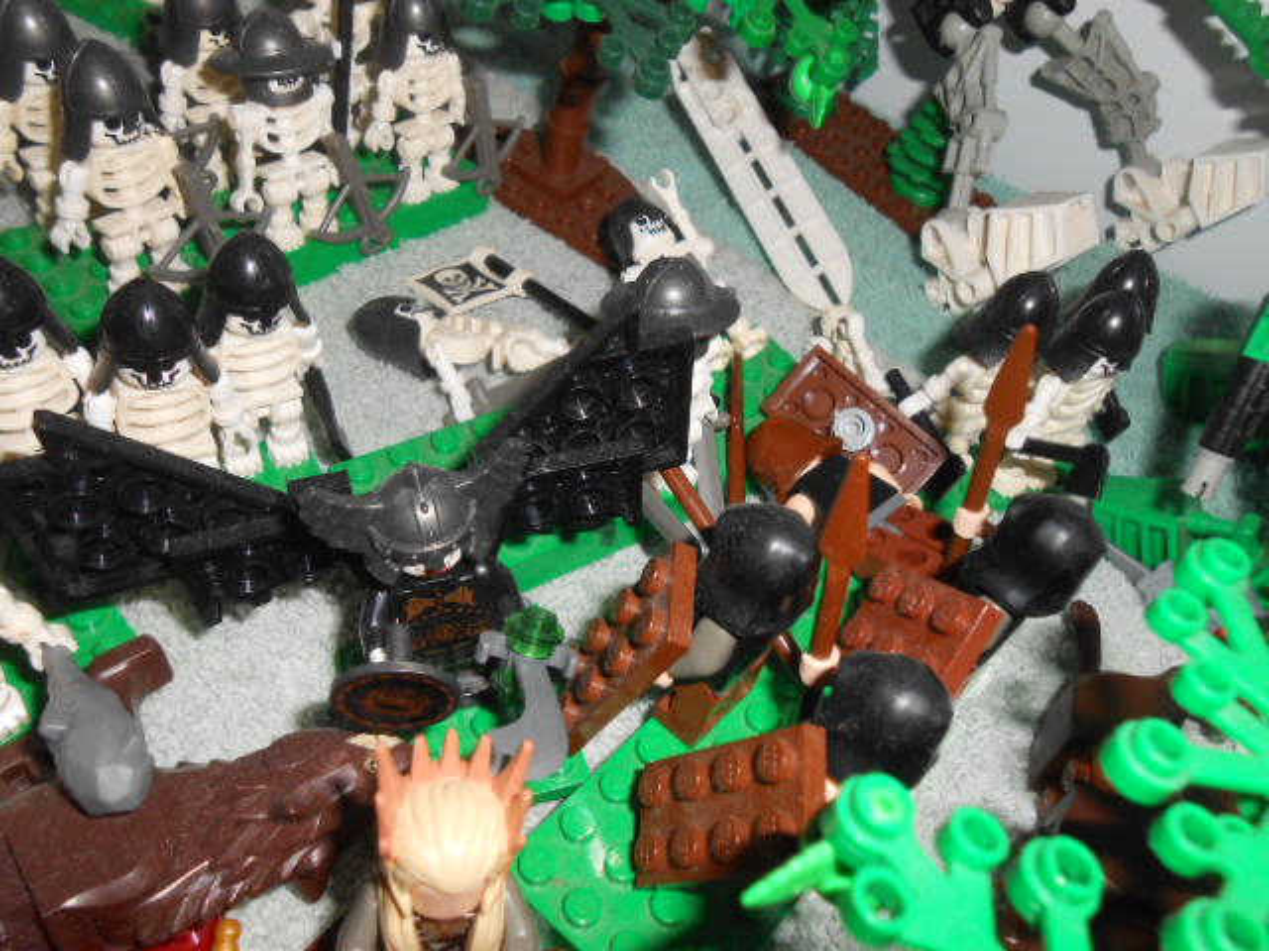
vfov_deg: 46.8
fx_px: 1100
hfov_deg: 60.0
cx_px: 634
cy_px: 476
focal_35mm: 30
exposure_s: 1/25
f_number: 11.9
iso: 200
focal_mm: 5.3
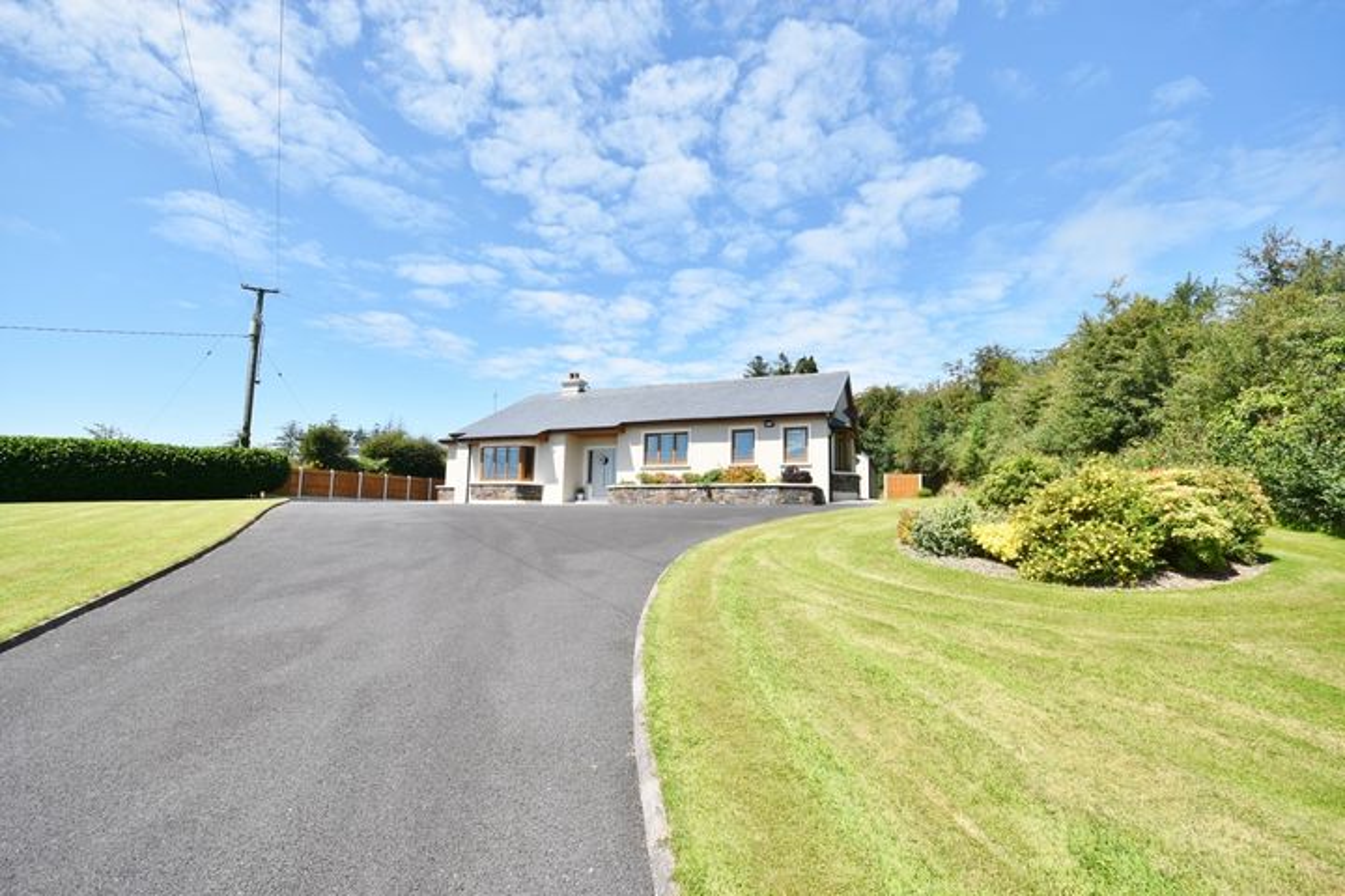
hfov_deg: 100.4
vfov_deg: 77.3
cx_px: 672
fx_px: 560
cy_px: 448
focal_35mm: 15
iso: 220
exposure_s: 1/500
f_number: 8
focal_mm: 10
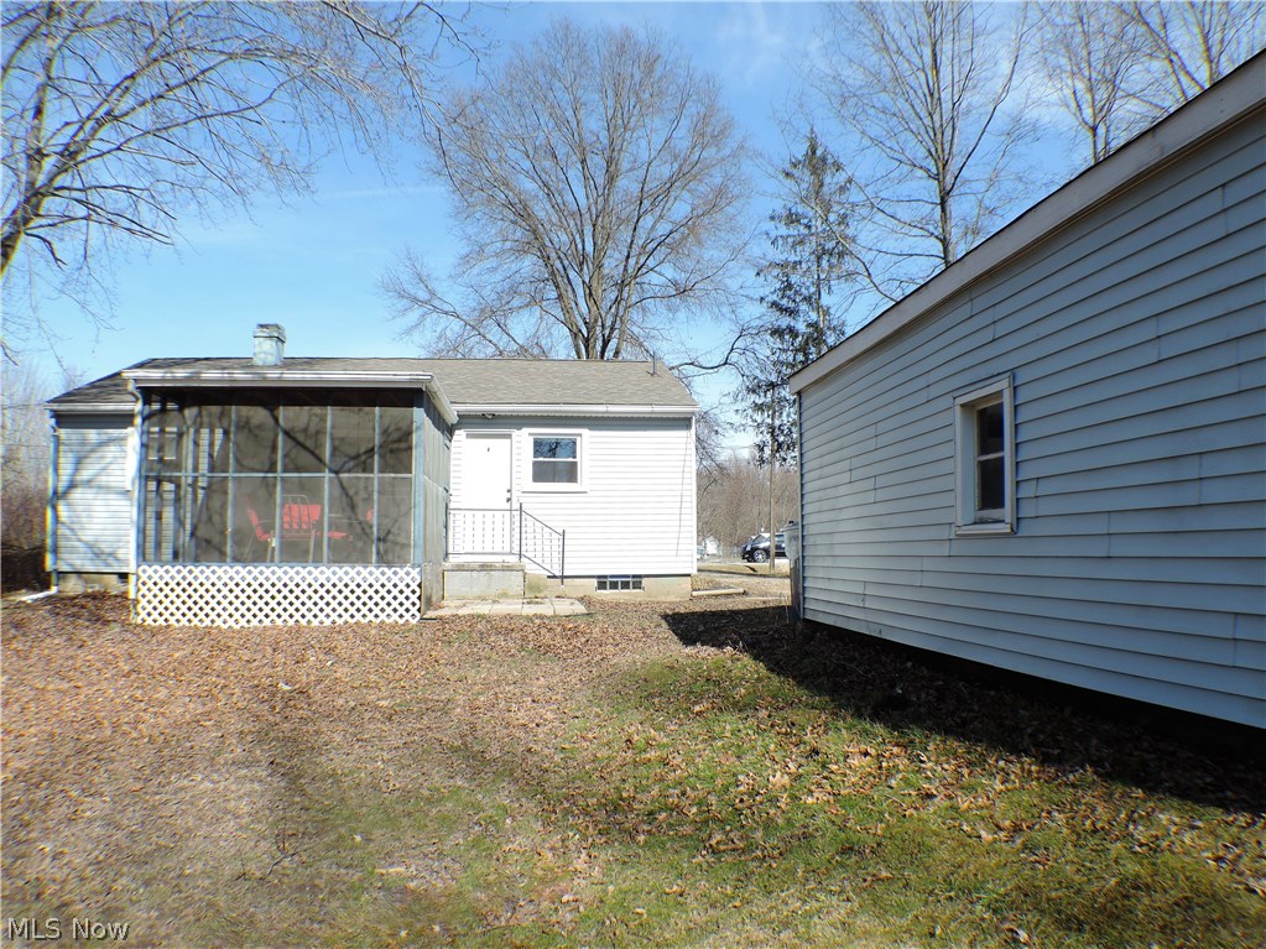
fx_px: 1024
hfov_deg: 63.4
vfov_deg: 49.7
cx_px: 633
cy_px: 474
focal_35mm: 28
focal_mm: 4.9
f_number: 3.1
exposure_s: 1/640
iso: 80
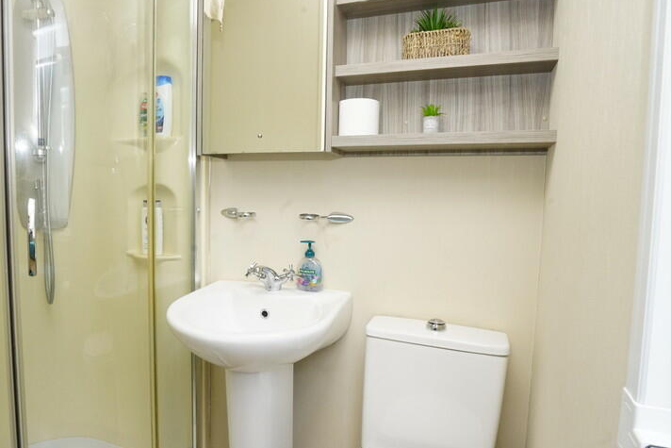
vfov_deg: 55.1
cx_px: 302
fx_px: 429
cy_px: 233
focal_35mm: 23
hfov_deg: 75.9
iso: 1600
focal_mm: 16
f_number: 13
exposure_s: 1/60
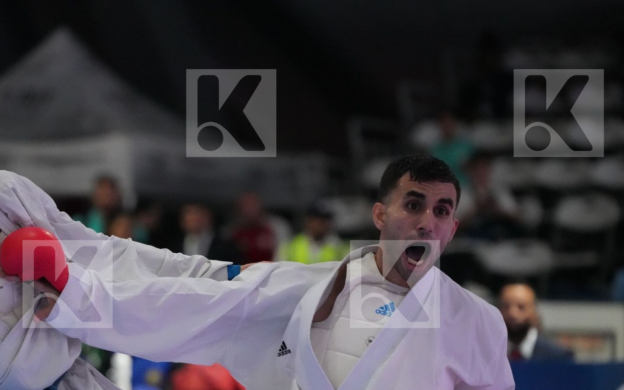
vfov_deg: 6.7
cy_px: 284
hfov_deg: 10.7
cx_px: 231
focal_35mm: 196
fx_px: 3333
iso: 12800
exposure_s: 1/800
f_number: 2.8
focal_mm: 138
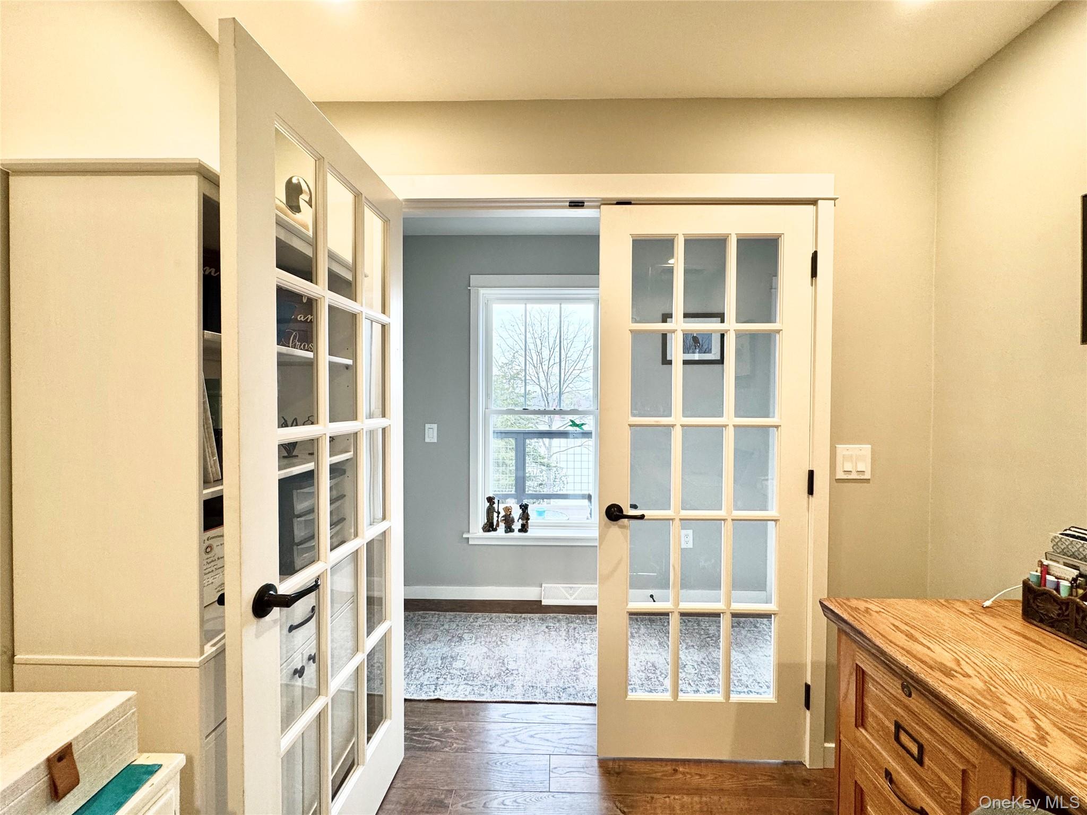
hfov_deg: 102.1
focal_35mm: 14
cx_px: 544
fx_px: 440
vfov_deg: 85.7
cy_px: 408
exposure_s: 1/120
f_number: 2.2
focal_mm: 2.22
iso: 160
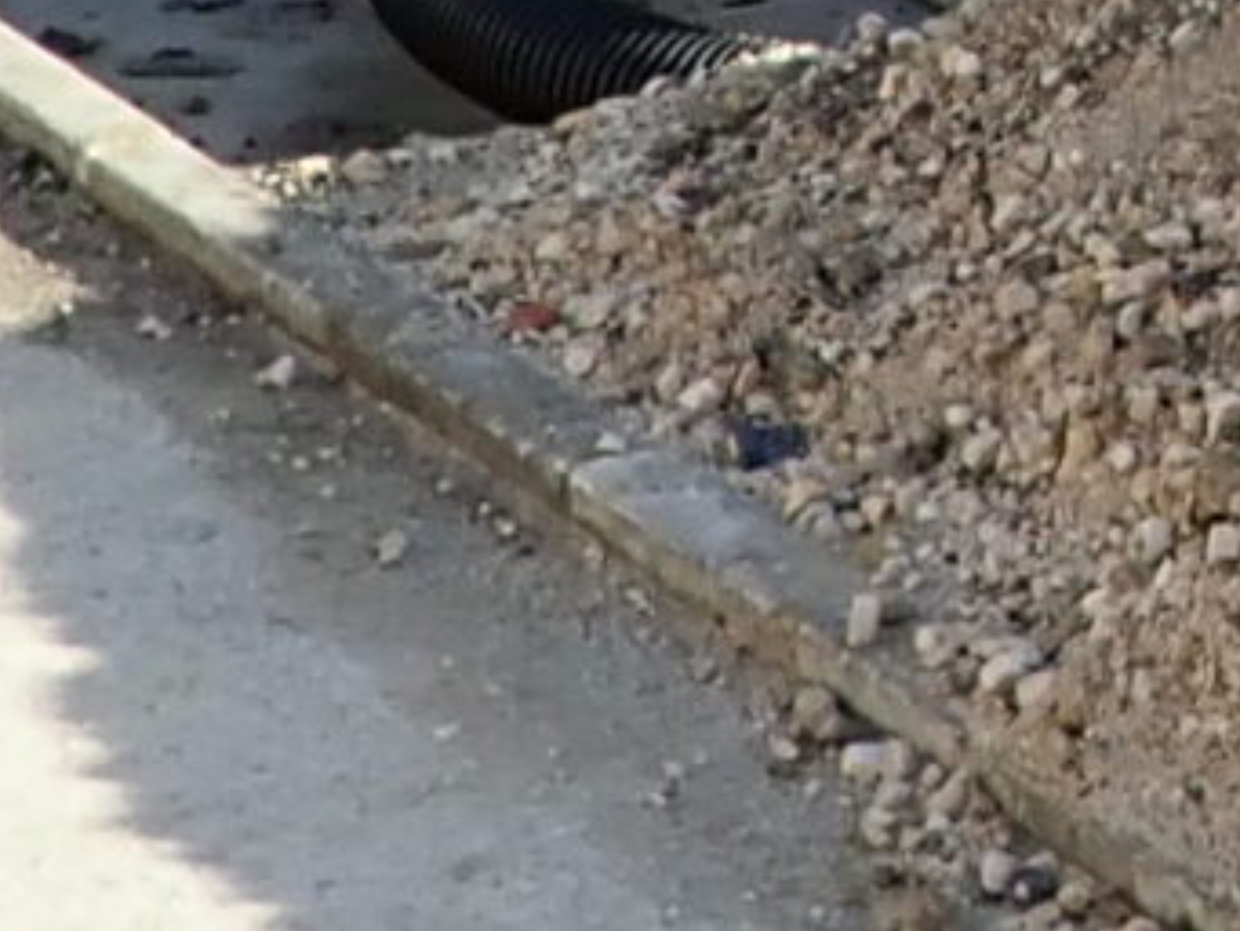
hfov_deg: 13.3
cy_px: -1593
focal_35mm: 135
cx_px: 2178
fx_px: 4838
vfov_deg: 9.3
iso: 100
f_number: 2.8
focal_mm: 3.33
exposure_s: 1/640
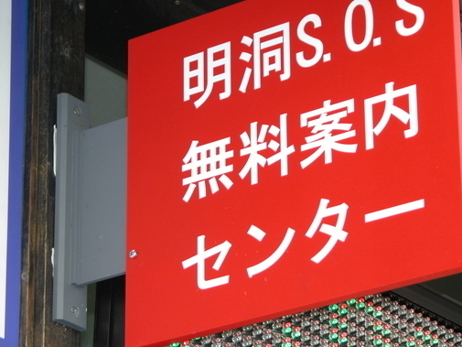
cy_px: 179
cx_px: 263
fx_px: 2470
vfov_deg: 8.0
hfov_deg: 10.7
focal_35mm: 185
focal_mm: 37.7
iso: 100
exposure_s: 1/60.3
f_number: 3.9
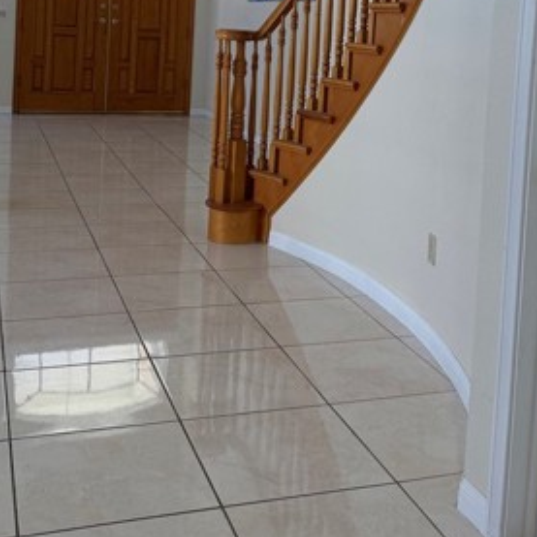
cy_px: 64
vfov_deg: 33.1
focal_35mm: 49
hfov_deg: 34.6
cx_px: 308
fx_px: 860
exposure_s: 1/163
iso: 100
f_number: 1.78
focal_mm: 6.76
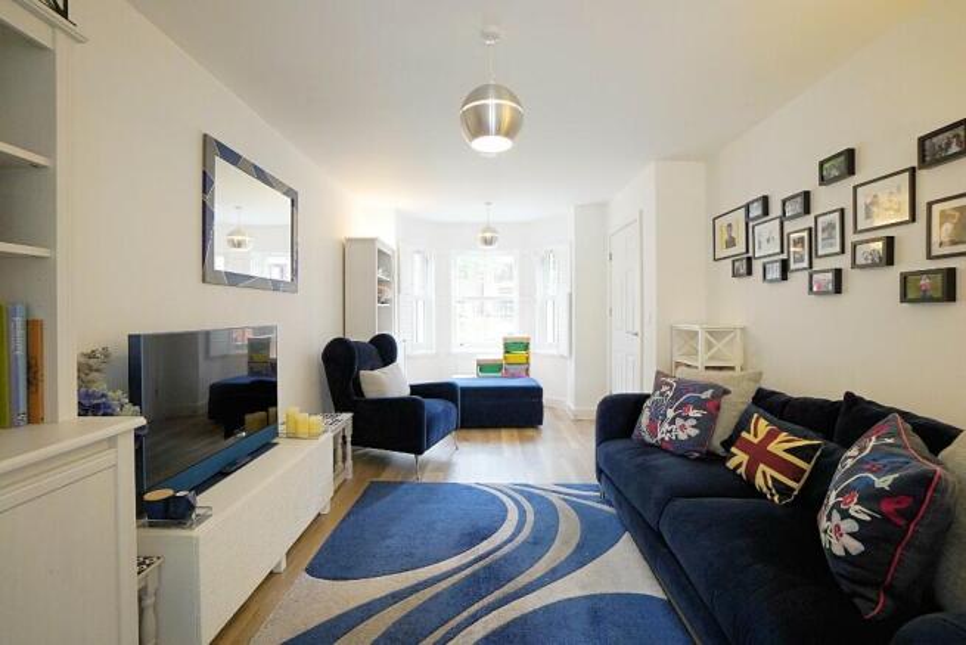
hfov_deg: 100.4
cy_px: 322
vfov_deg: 77.4
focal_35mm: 15
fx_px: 403
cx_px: 483
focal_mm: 10
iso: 1250
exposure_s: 1/160
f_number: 4
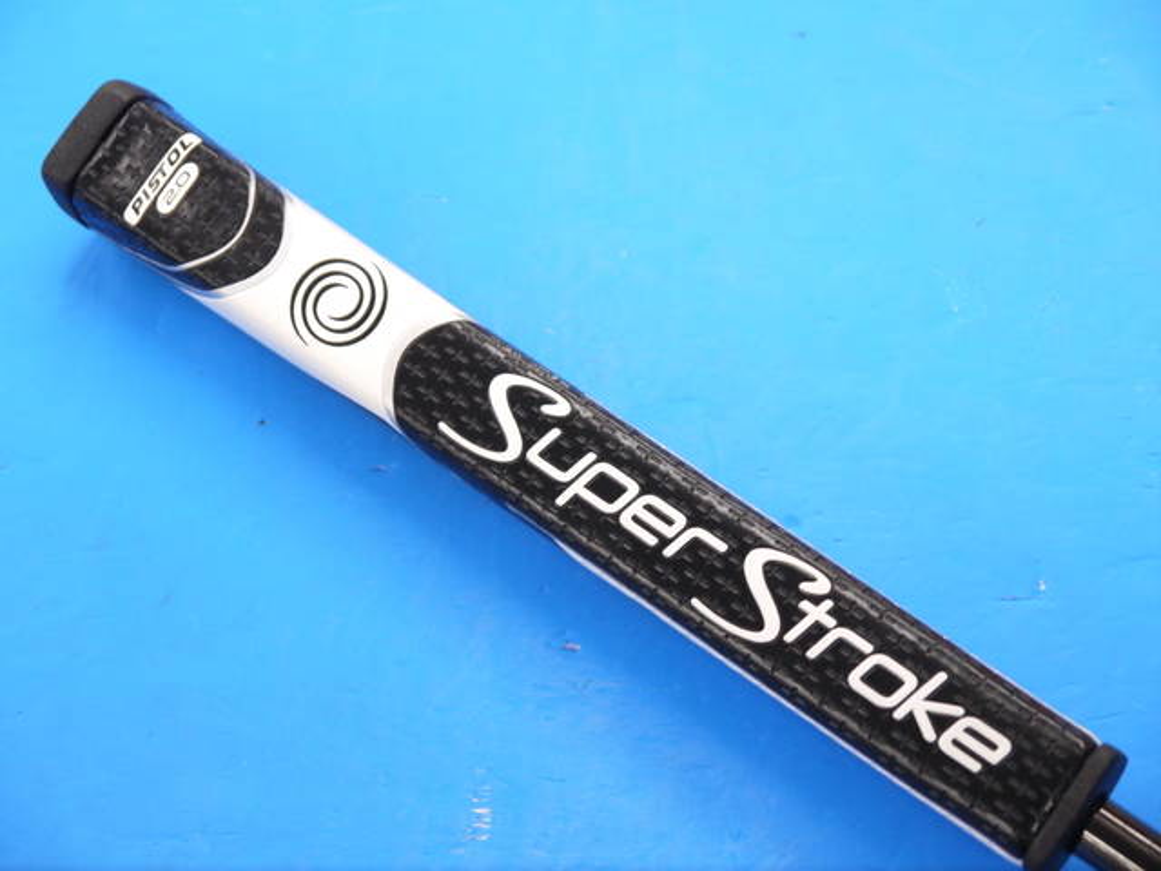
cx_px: 580
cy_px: 436
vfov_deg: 17.6
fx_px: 2817
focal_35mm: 84
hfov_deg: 23.3
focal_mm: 42
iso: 640
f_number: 5.6
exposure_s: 1/80
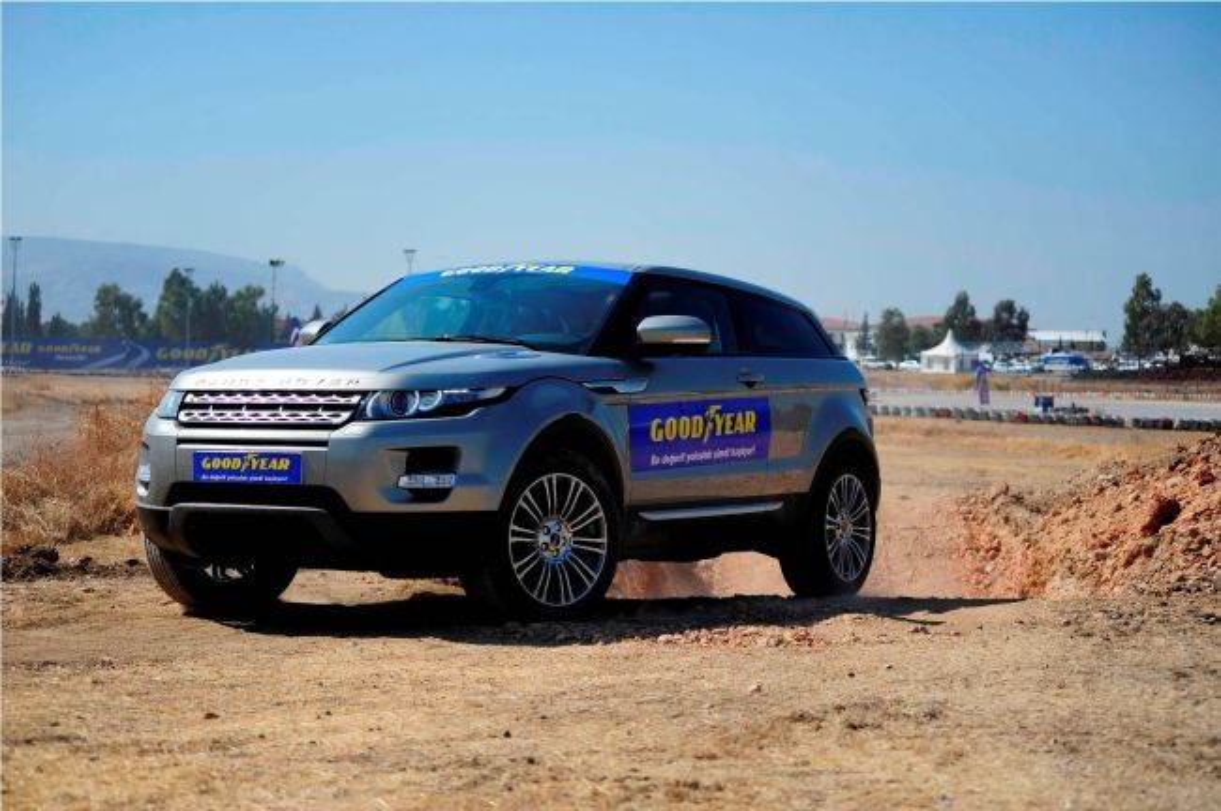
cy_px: 406
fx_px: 2372
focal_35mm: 70
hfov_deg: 28.9
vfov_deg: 19.4
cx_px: 610
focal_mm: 70
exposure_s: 1/2500
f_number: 4
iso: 200
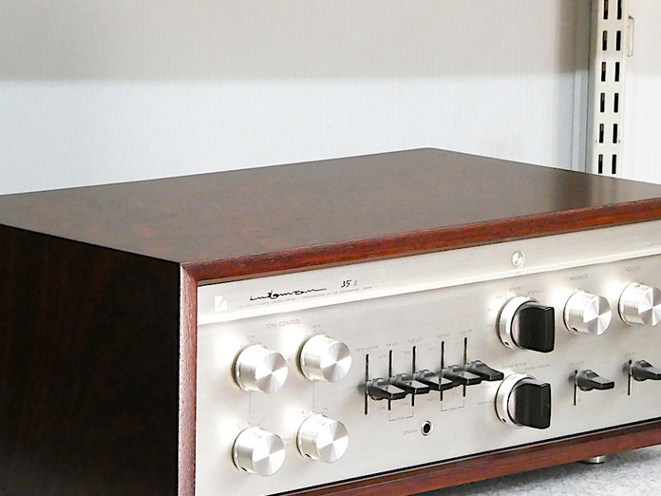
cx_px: 300
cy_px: 328
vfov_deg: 8.7
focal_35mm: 171
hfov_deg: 11.6
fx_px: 3265
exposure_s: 1/40
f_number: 7.1
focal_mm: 22.3
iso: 1600
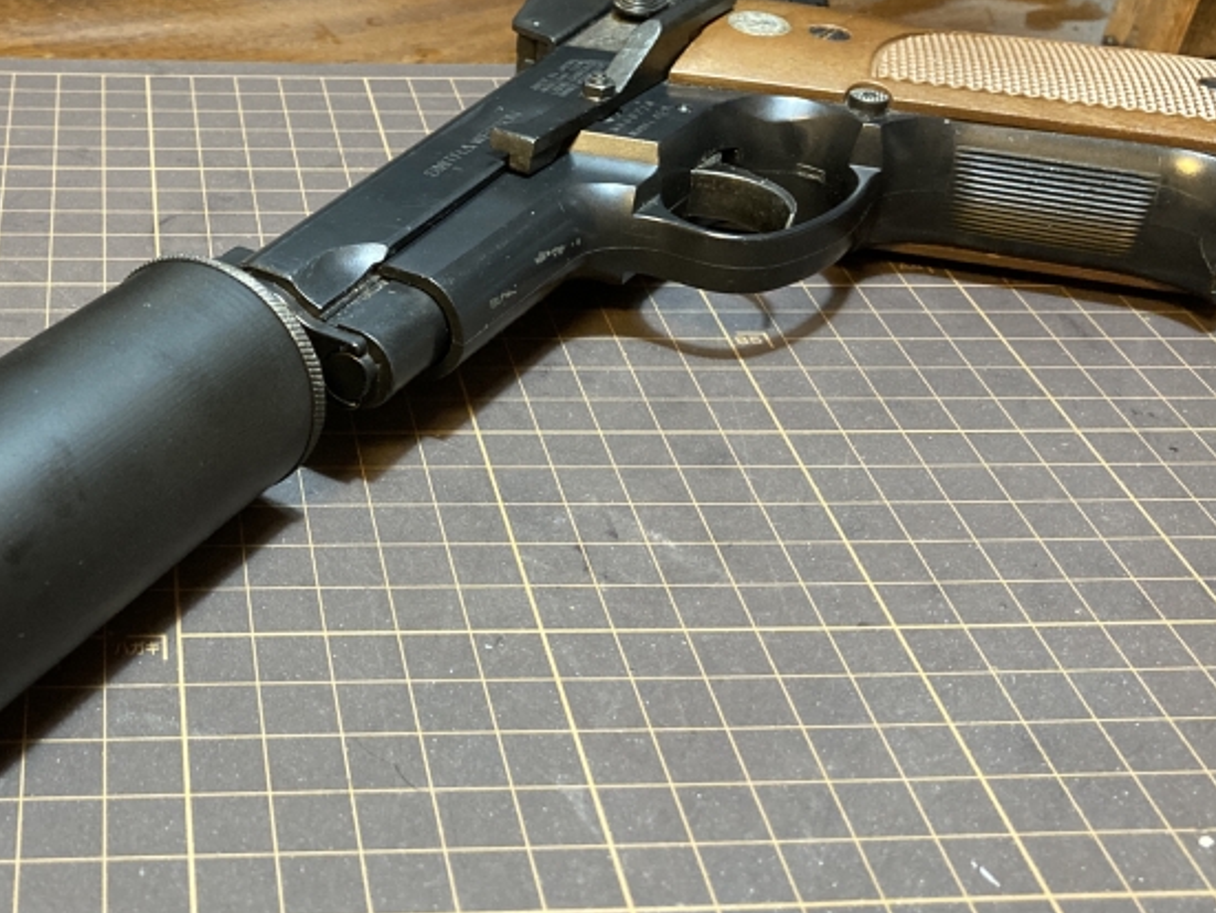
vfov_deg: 28.0
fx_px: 1828
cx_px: 278
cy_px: 355
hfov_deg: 35.8
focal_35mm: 52
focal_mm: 3.99
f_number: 1.8
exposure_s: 1/40
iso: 250
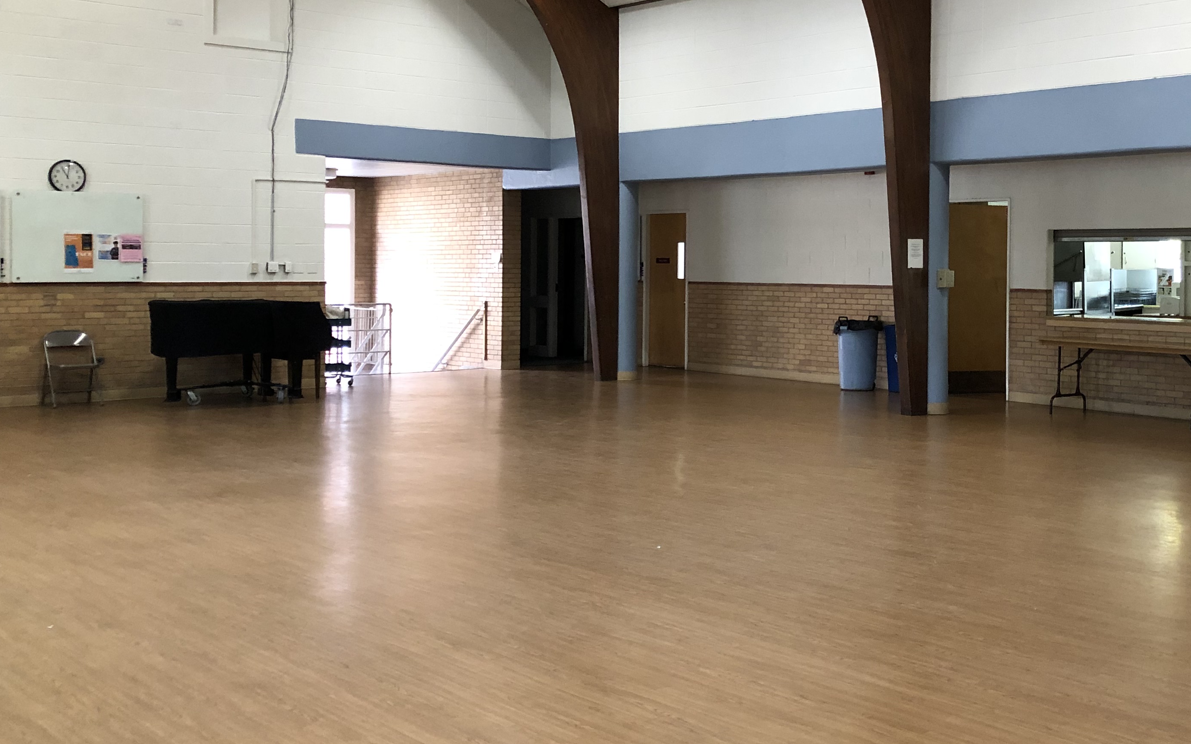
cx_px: 803
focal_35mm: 43
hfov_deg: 45.5
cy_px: 277
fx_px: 1396
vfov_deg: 29.7
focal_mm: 4
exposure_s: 1/15
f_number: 1.8
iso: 80
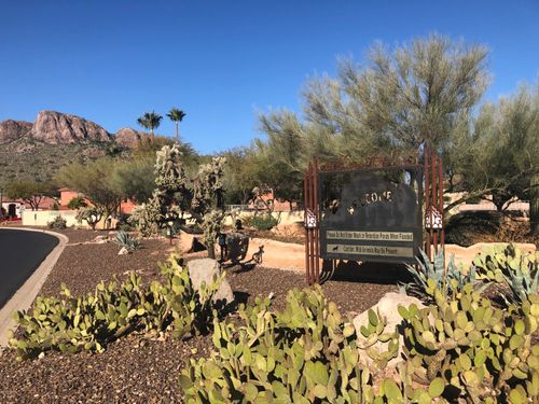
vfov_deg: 49.7
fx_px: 436
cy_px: 202
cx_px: 270
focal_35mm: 28
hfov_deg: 63.4
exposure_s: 1/1869
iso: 20
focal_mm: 3.99
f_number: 1.8
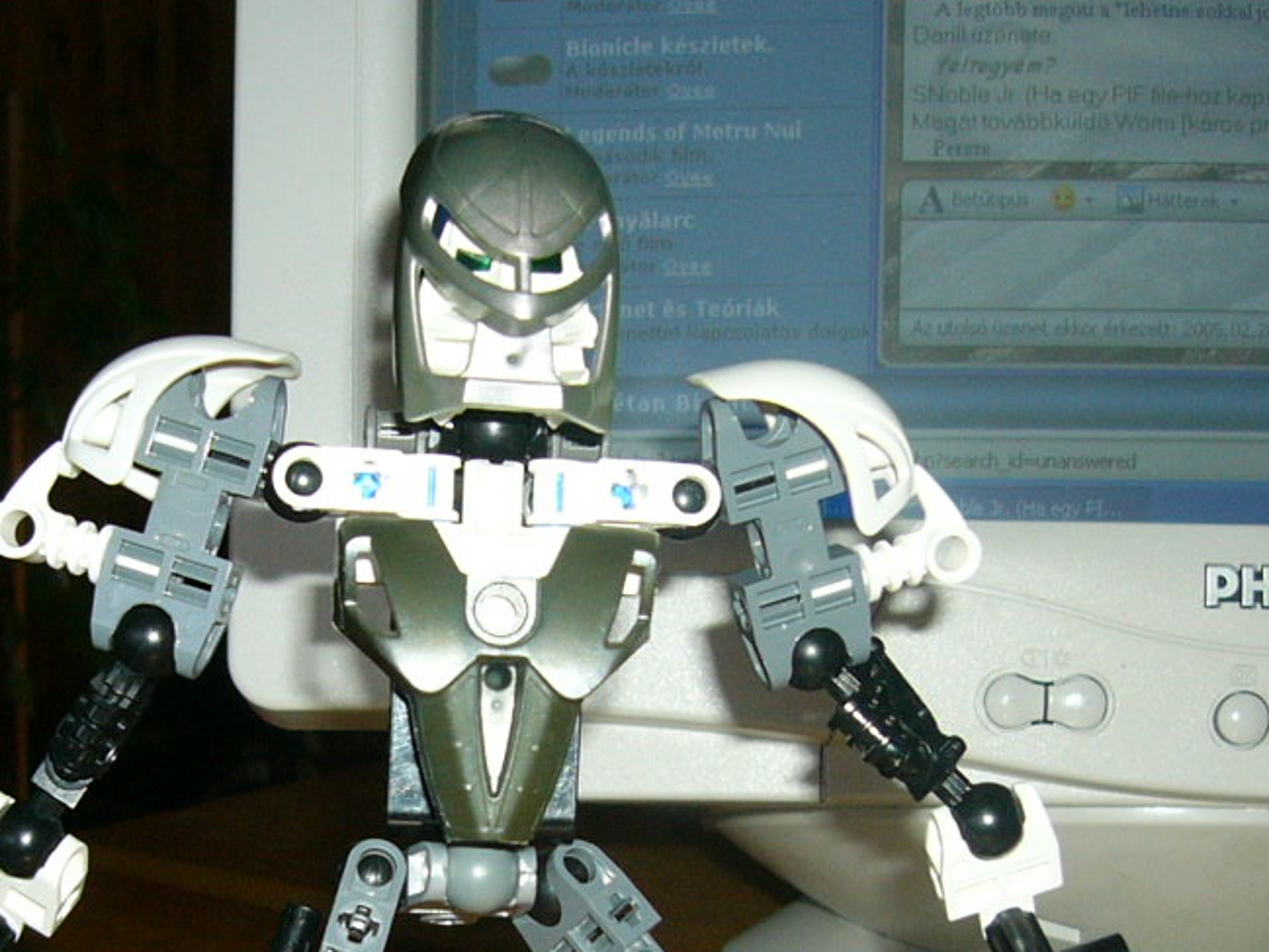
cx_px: 503
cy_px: 831
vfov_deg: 20.9
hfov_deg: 28.1
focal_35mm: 69
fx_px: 2530
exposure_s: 1/60
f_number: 2.8
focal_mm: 5.8
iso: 100
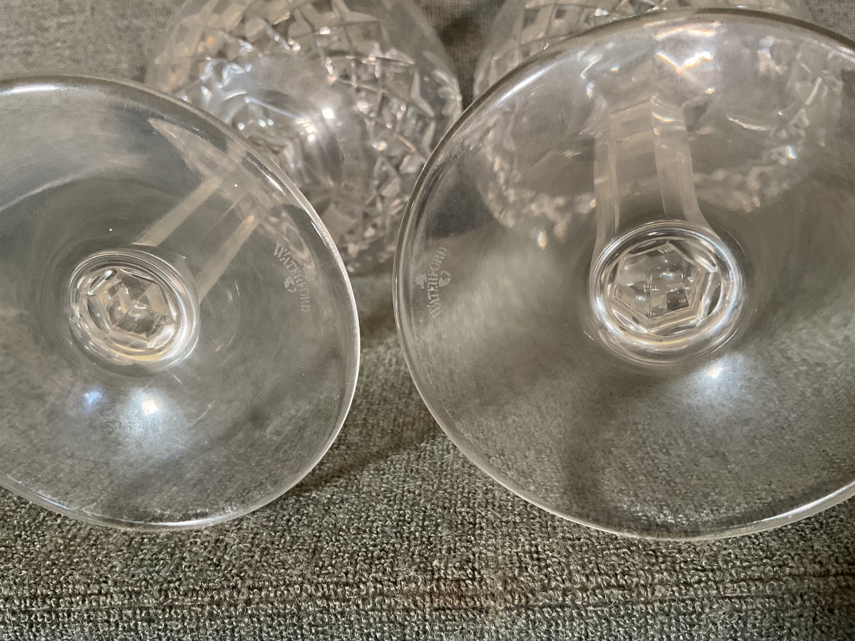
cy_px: 326
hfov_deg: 60.0
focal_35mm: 30
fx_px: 741
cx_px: 419
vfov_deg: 46.8
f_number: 1.8
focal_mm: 3
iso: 250
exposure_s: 1/60
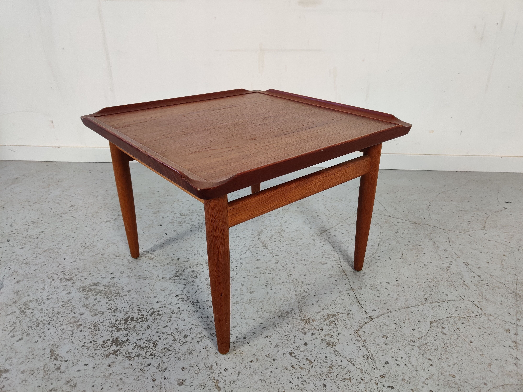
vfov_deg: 51.4
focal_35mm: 27
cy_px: 196
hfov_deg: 65.3
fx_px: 408
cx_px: 262
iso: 200
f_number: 1.65
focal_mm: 4.75
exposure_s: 1/100
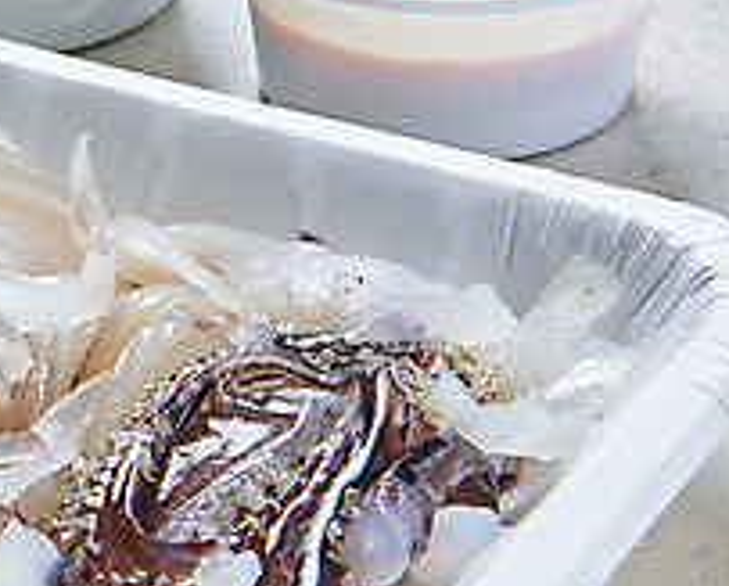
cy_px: 226
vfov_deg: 8.0
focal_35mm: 194
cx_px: -244
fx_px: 4192
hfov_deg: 9.7
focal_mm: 70
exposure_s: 1/125
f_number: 18
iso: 100
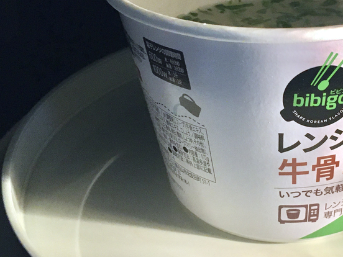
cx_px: 280
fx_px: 624
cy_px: 110
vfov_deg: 23.3
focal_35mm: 63
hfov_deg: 29.9
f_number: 2.2
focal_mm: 4.15
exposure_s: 1/30
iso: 200
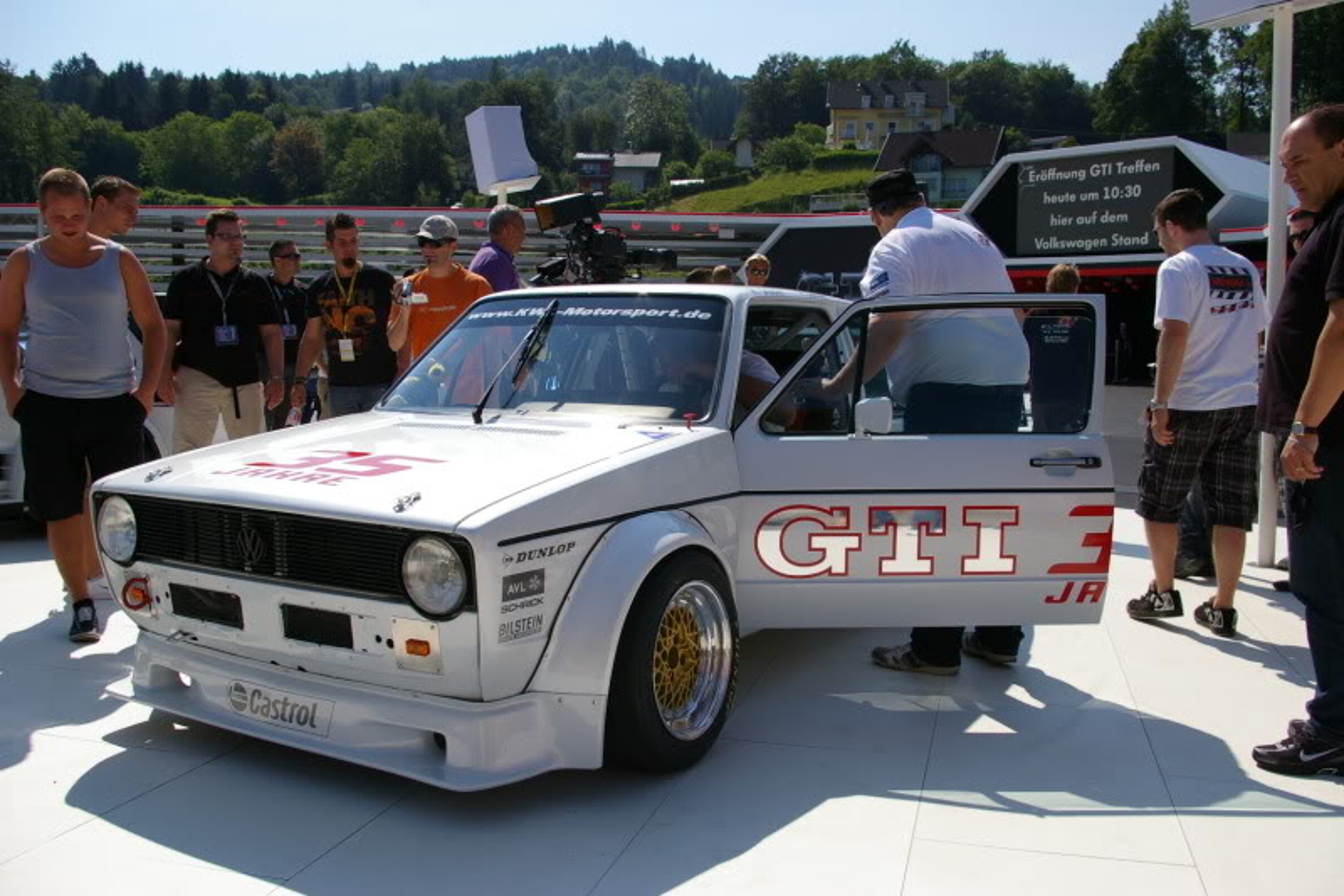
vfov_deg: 41.7
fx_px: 1176
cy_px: 448
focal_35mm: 32
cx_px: 672
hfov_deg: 59.5
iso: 200
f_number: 8
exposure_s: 1/500
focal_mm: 21
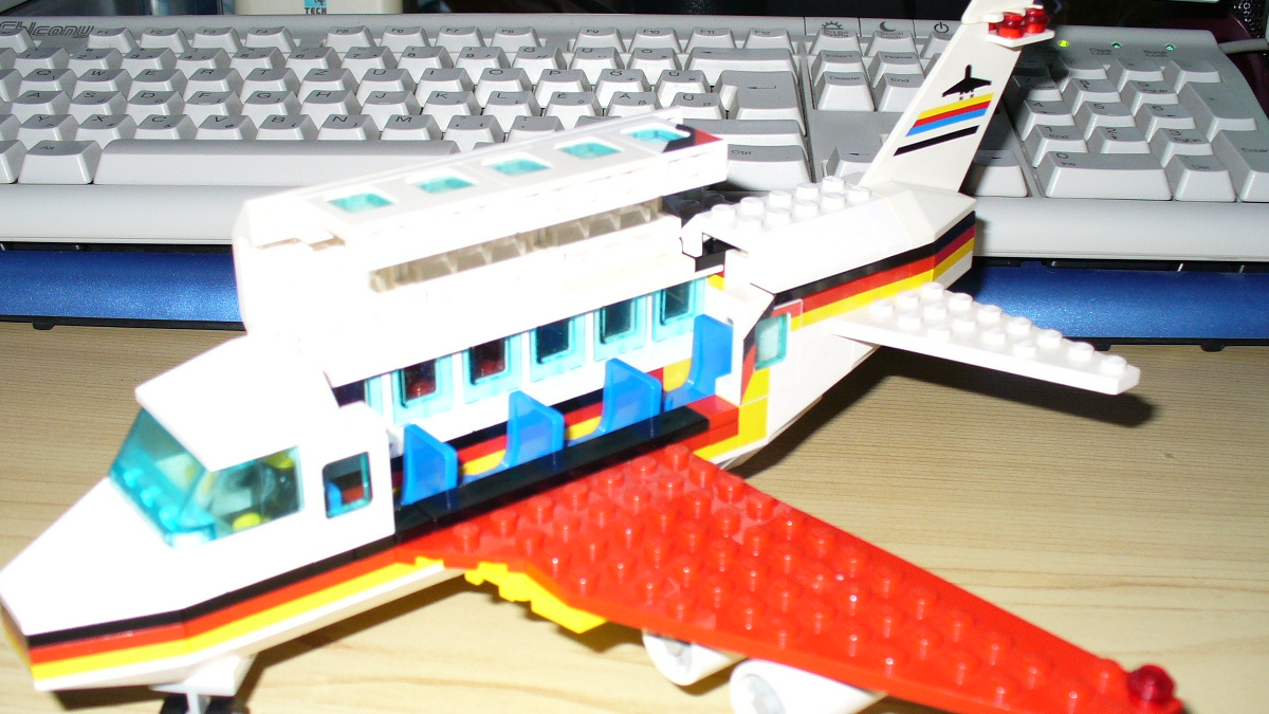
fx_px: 1447
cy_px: 364
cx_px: 630
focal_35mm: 43
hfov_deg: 47.4
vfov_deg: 27.7
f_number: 2.8
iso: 100
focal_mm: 6.1
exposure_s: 1/30
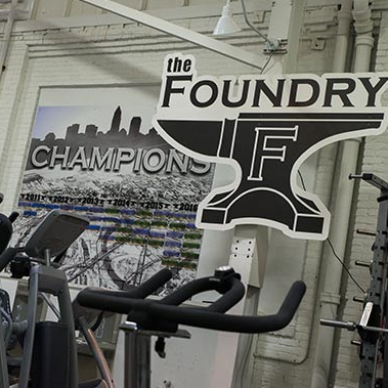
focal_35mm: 52
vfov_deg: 32.8
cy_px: 192
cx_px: 178
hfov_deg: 32.8
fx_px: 659
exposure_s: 1/250
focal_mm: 40
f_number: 6.7
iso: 1250
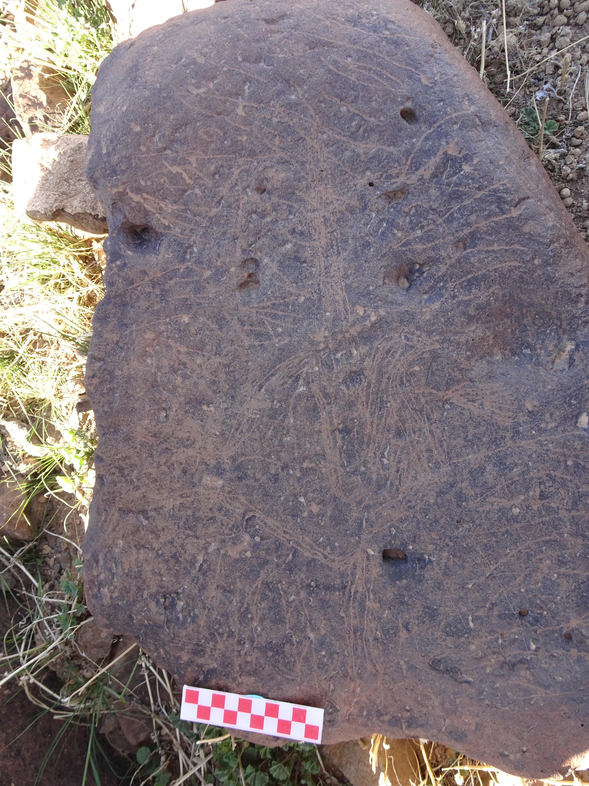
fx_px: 544
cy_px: 393
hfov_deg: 56.8
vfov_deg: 71.6
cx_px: 294
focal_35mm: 24
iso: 80
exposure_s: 1/60
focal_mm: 4.1
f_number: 3.5
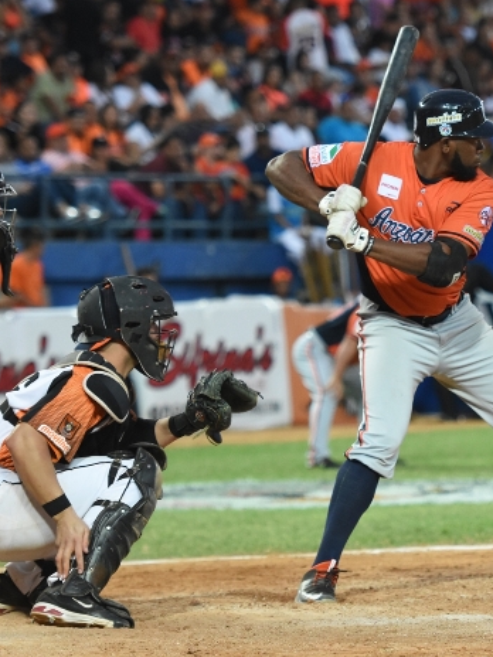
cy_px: 328
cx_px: 363
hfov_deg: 5.3
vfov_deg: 7.0
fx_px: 5374
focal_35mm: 283
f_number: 2.8
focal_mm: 130
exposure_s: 1/800
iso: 1600
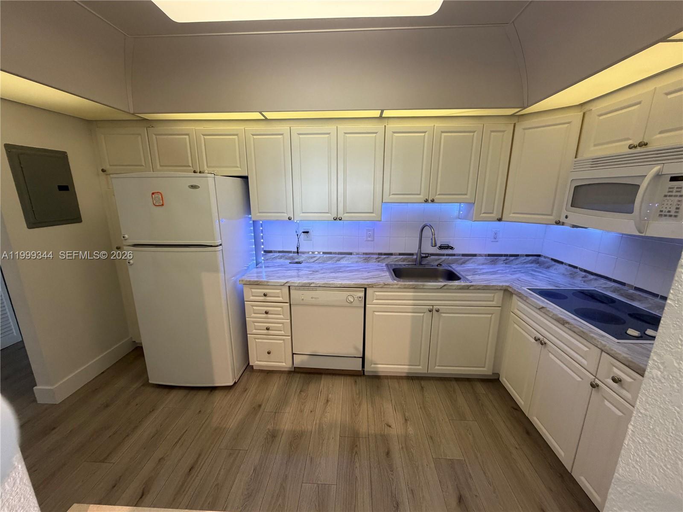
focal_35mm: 14
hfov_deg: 102.1
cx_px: 342
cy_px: 256
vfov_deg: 85.7
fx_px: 276
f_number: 2.2
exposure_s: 1/120
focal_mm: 2.22
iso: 250
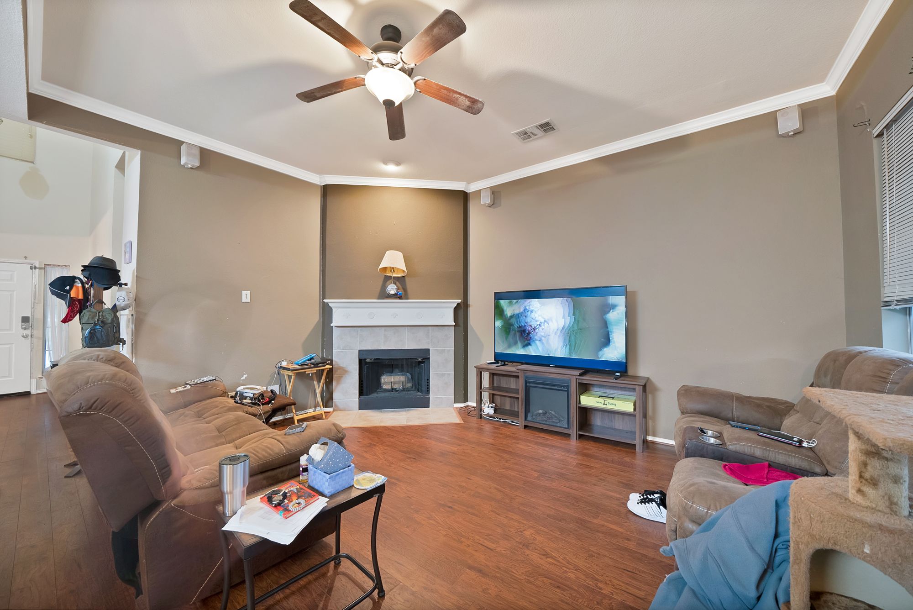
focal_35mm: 12
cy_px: 305
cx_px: 456
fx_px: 304
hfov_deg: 112.6
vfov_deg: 90.1
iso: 640
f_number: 9
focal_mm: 12
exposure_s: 2.5
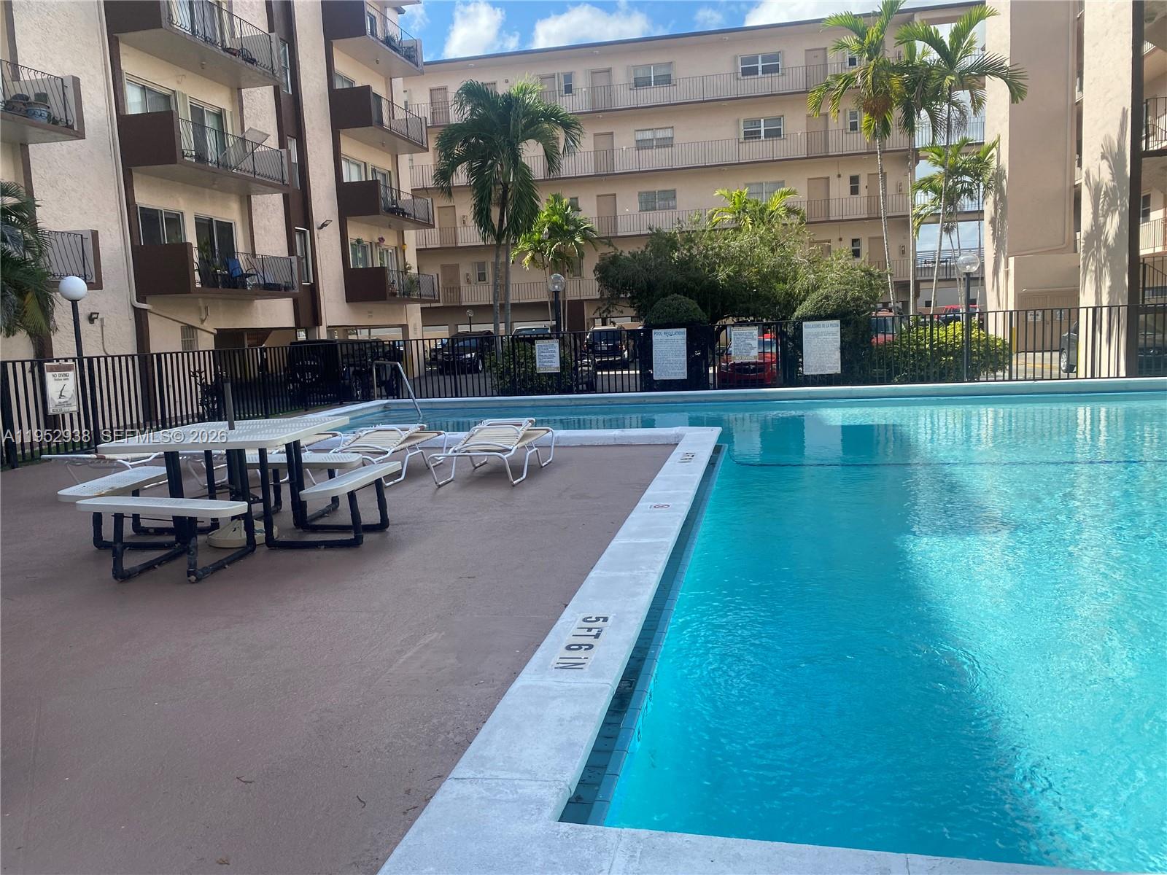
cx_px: 584
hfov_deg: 67.3
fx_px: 877
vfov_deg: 53.1
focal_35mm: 26
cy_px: 438
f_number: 1.8
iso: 32
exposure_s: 1/1585
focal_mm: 4.25
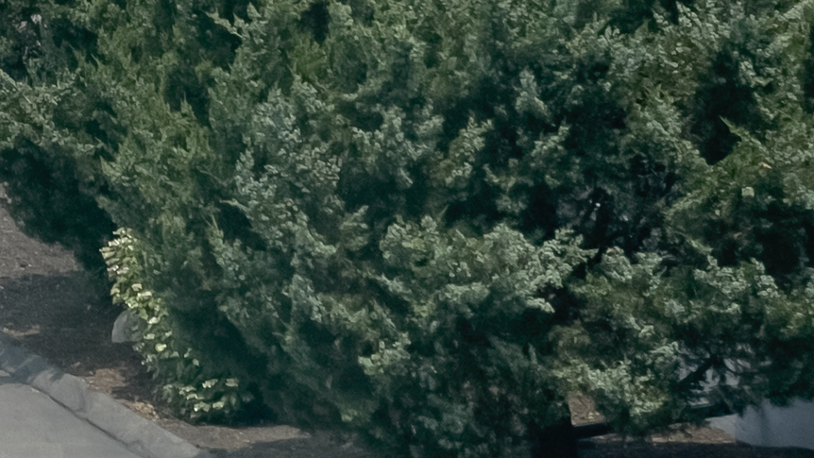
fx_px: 4360
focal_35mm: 202
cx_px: -519
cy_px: -490
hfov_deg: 10.2
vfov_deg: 5.9
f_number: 2
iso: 25
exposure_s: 1/1900
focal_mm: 6
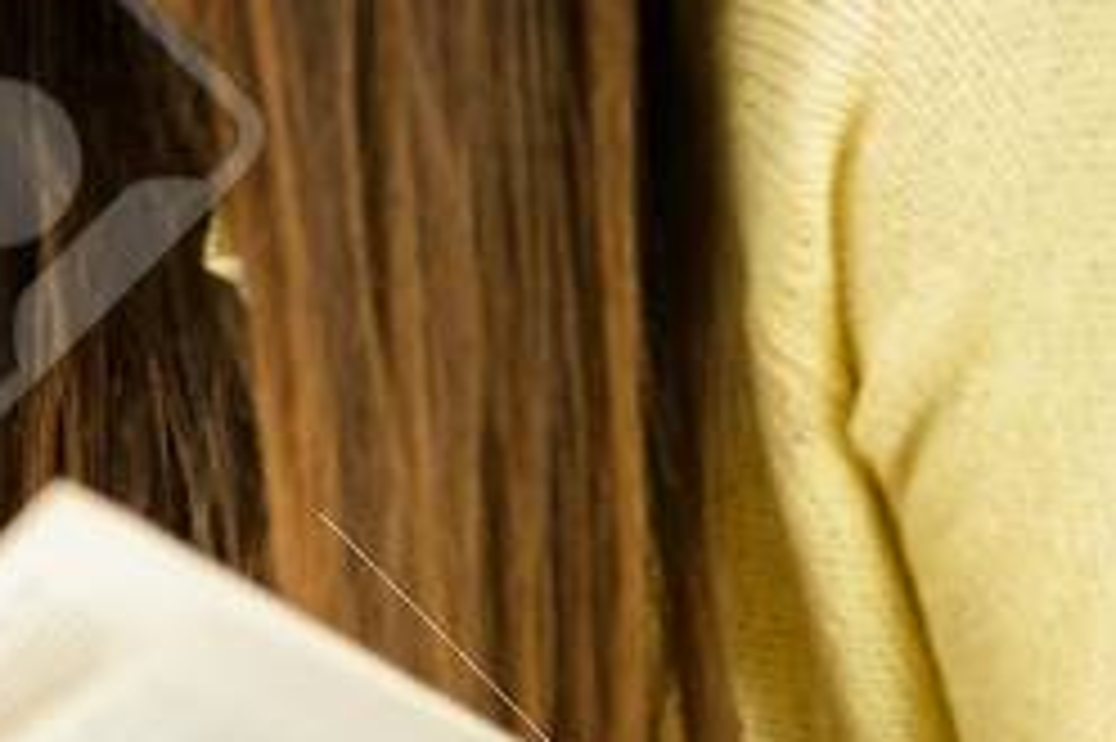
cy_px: 7
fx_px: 7807
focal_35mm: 252
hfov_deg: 7.9
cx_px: -837
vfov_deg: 5.4
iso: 1000
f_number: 3.2
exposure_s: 1/125
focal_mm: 48
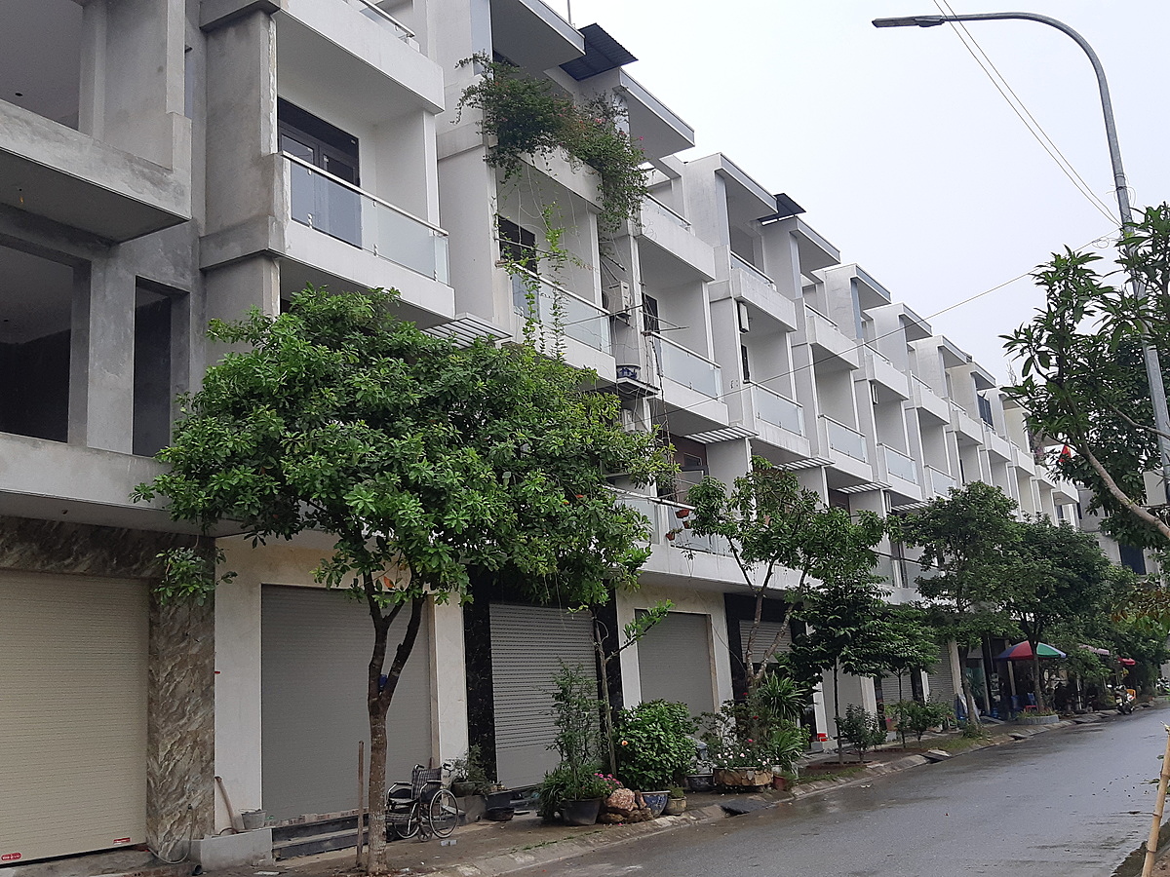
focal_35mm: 26
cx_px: 585
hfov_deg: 67.3
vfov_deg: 53.1
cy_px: 438
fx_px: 879
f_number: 1.7
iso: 40
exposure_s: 1/225
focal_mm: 3.93
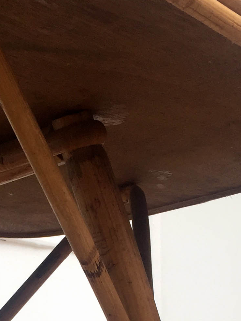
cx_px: -20
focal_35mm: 96
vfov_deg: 17.8
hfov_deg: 15.0
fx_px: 891
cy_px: 509
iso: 32
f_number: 2.2
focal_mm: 4.15
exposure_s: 1/264
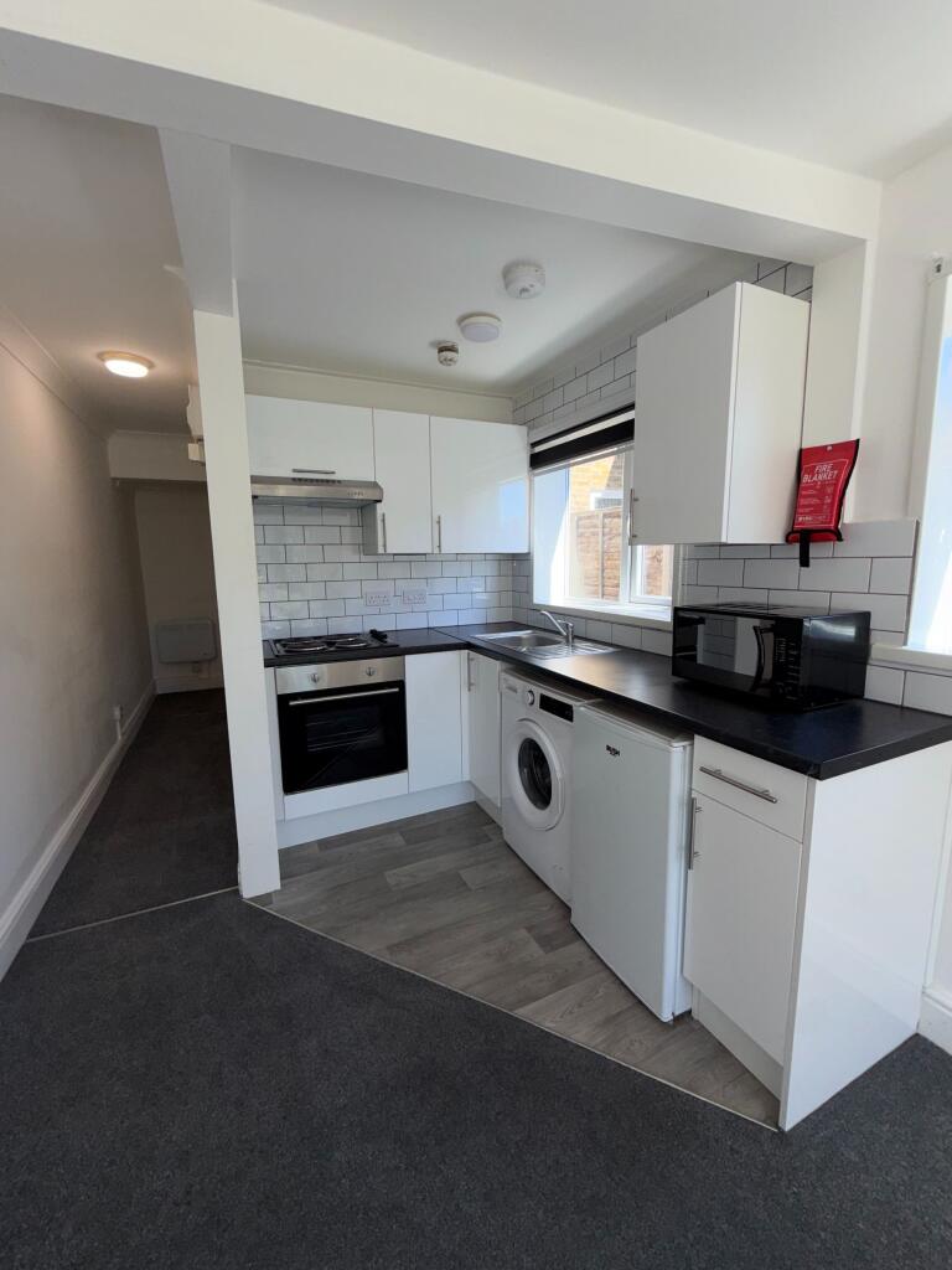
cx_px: 476
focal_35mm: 14
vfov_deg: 102.1
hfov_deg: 85.7
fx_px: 513
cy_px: 635
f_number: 2.2
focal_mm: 2.22
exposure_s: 1/121
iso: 16
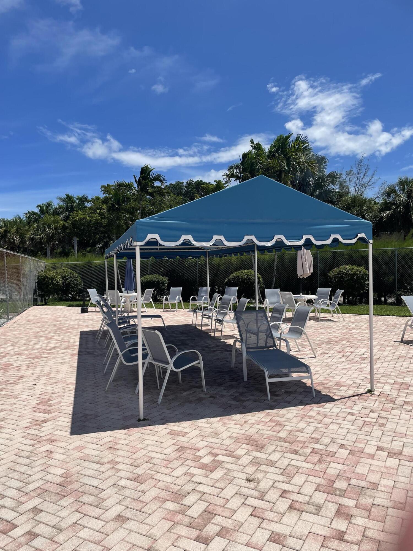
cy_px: 276
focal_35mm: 26
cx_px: 206
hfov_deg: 53.1
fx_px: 414
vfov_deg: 67.3
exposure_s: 1/6135
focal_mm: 4.2
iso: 32
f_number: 1.6
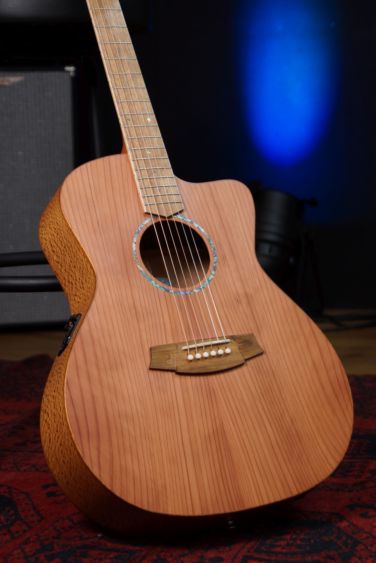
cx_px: 188
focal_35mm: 82
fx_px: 1292
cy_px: 282
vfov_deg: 24.6
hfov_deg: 16.6
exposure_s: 1/30
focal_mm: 55
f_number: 5
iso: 100
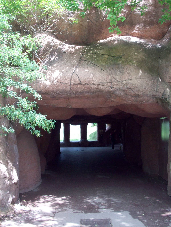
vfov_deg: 50.1
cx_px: 86
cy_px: 114
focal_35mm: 37
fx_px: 244
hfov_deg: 38.7
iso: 80
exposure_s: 1/119
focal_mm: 6.2
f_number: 2.8
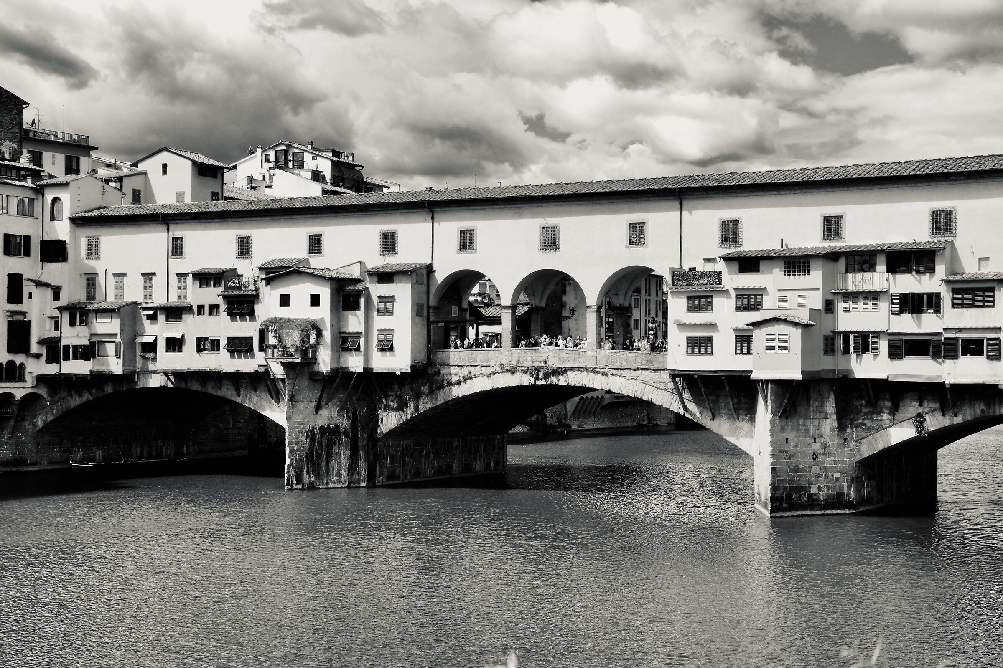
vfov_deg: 25.8
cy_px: 334
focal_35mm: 52
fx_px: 1463
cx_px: 502
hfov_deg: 37.9
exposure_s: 1/250
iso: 400
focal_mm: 35
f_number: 13
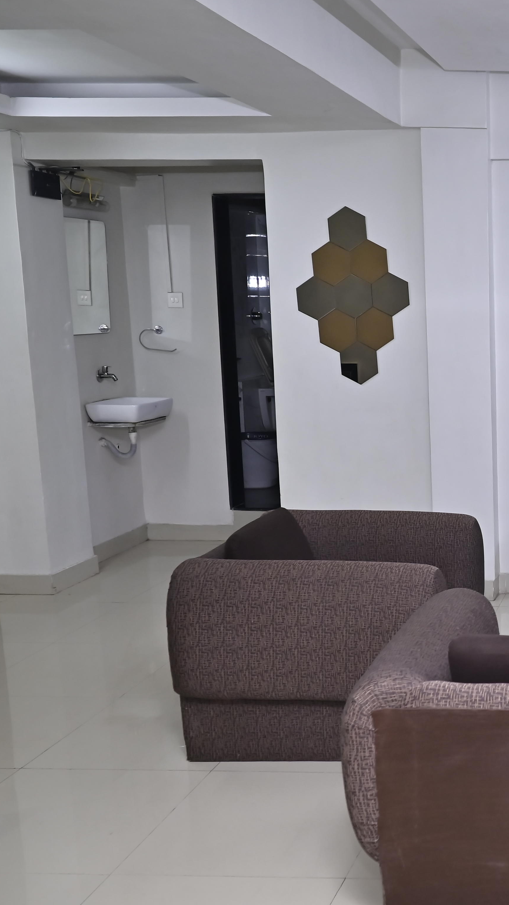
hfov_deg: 24.8
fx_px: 984
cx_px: 679
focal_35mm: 41
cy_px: 471
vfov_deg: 49.4
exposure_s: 1/160
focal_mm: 20
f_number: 4
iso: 800
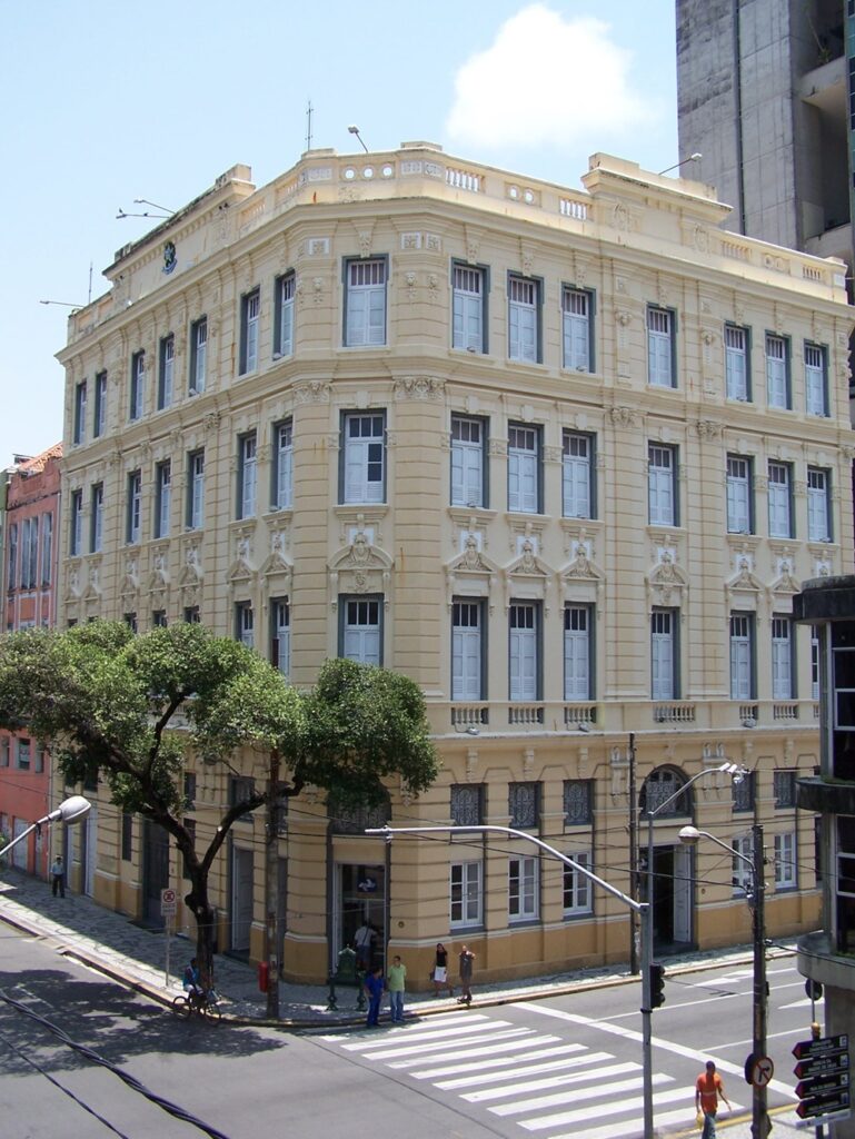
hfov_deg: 37.8
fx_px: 1250
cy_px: 570
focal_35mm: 38
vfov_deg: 49.0
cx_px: 428
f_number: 4
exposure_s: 1/500
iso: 80
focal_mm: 6.3
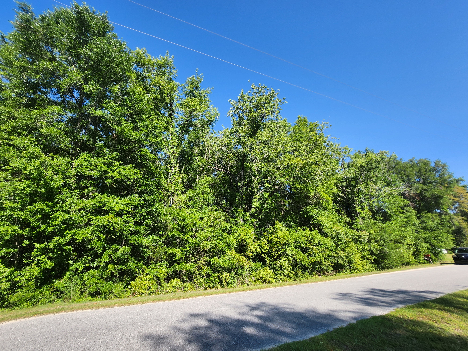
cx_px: 234
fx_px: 176
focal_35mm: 13
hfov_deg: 106.2
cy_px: 176
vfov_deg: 89.9
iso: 32
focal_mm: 1.7
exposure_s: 1/671
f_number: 2.2
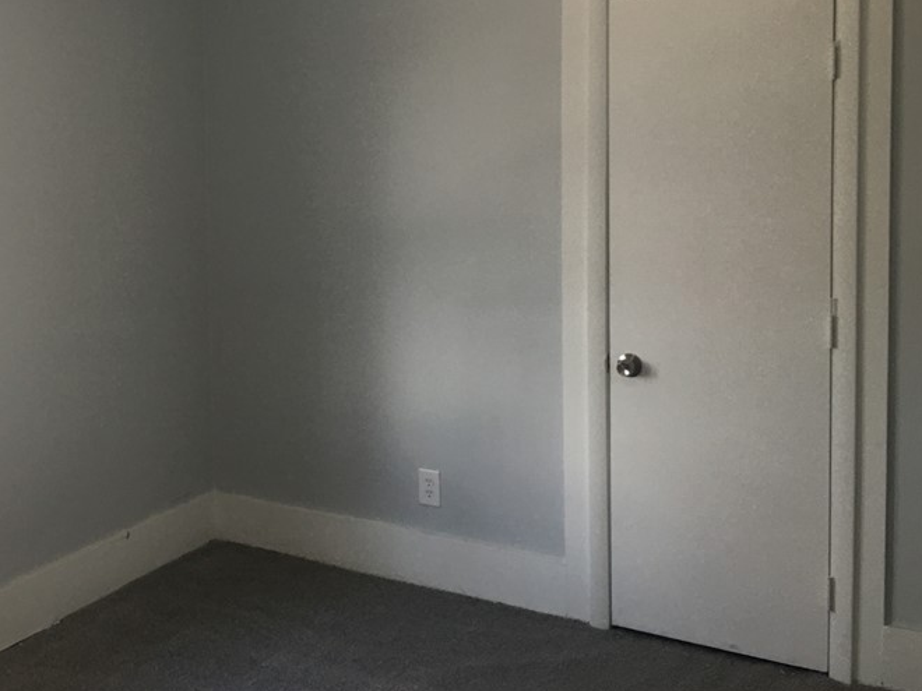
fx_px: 1199
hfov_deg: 41.1
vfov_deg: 31.7
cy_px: 194
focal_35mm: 45
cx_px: 257
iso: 25
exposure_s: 1/15
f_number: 2.2
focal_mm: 4.15
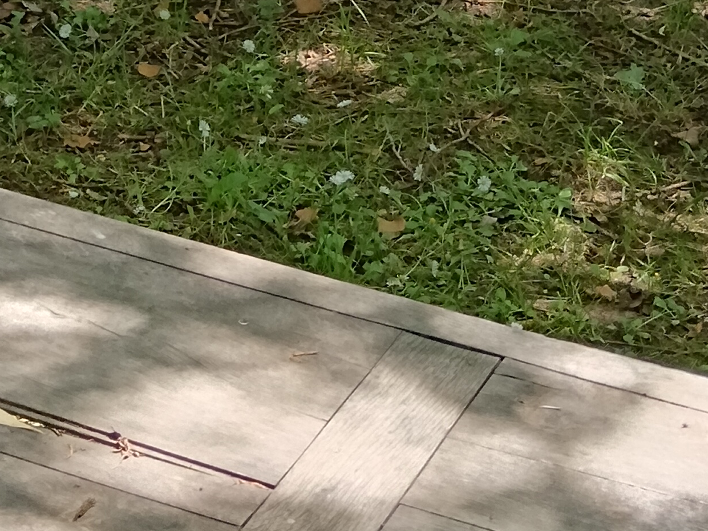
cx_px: 256
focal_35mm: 126
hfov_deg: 15.6
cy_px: -431
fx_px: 2577
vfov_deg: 11.0
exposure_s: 1/100
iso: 164
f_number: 1.9
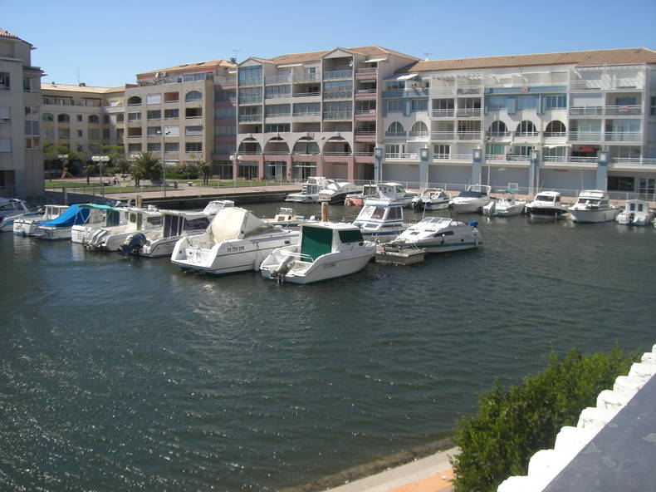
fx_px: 720
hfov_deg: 49.0
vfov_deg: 37.7
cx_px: 328
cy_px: 246
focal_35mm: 38
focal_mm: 6.2
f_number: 4.3
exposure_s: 1/640
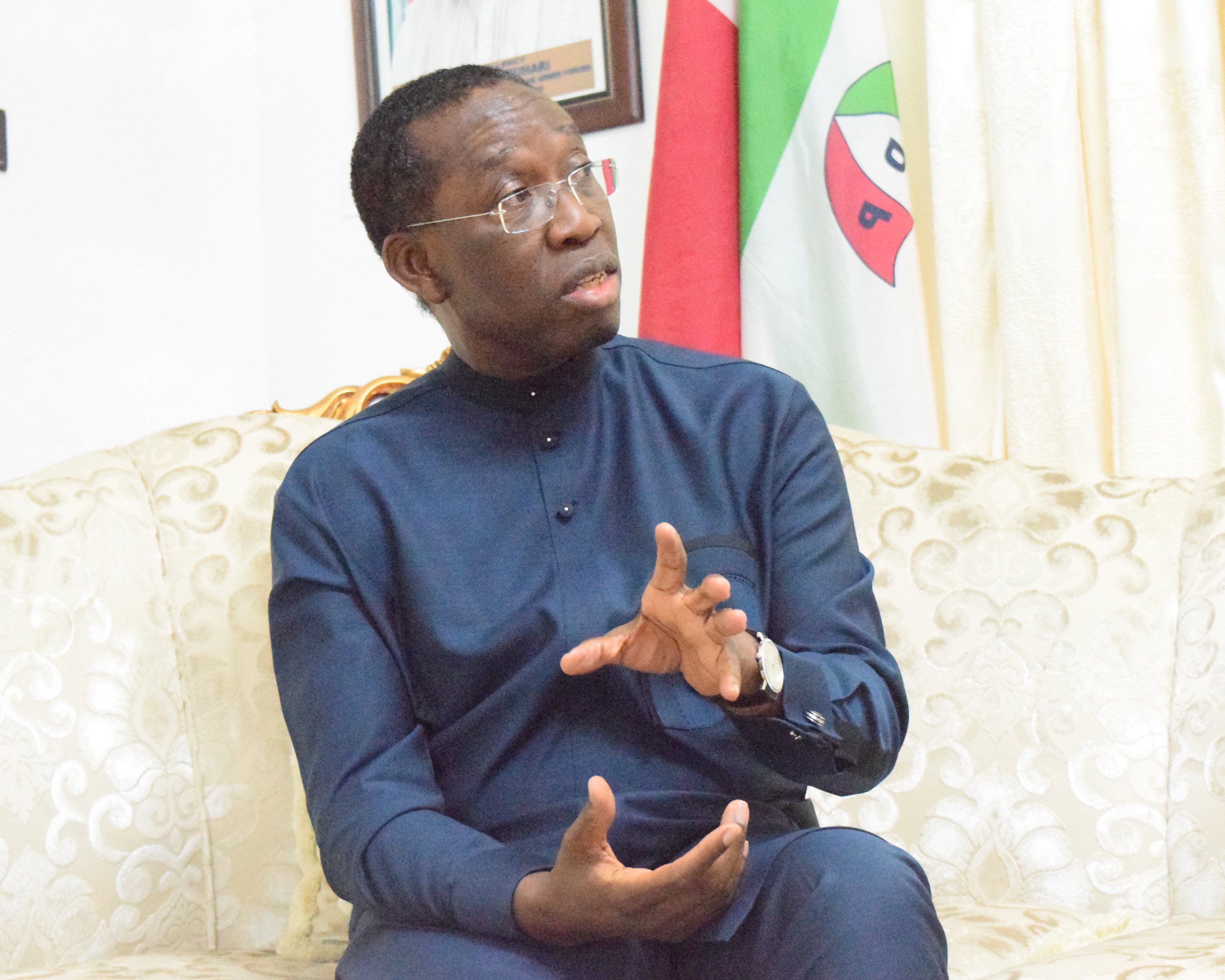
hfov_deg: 30.7
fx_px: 2233
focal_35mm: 62
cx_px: 597
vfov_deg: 24.8
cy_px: 495
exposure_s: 1/200
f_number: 6.3
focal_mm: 35
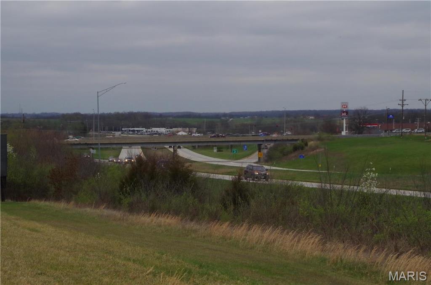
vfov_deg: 16.6
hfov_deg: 24.8
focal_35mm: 82
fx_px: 979
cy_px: 142
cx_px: 216
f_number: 20
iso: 1600
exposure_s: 1/250
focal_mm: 55
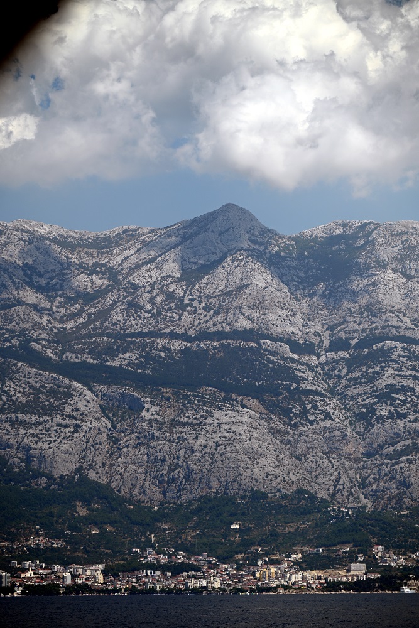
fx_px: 2181
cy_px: 314
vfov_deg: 16.4
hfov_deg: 11.0
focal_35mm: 125
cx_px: 210
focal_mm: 125
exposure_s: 1/1600
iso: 100
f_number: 4.8
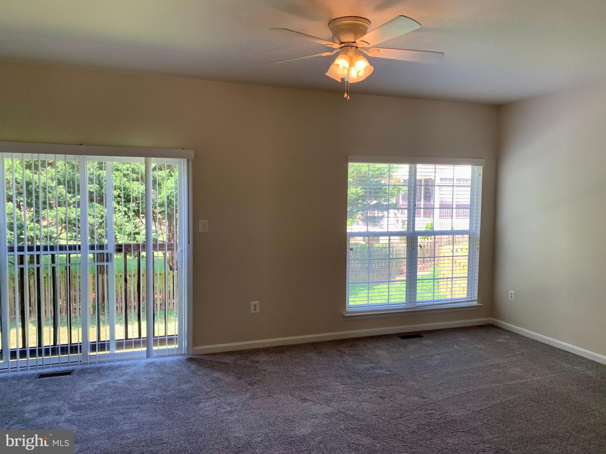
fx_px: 455
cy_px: 227
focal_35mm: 26
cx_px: 303
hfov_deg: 67.3
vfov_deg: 53.1
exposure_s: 1/121
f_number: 1.8
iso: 64
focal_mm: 4.25
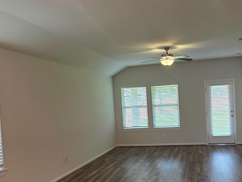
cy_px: 114
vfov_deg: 41.5
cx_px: 142
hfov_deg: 53.7
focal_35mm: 34
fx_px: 238
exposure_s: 1/120
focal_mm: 2.2
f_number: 1.9
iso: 160
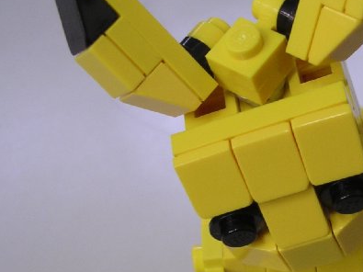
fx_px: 807
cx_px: 322
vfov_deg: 19.1
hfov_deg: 24.7
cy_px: 174
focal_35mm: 77
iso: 100
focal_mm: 5.8
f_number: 2.8
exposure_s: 1/15.6
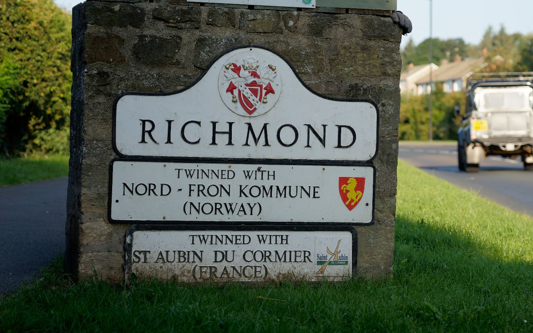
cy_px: 108
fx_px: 1685
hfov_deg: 17.9
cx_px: 340
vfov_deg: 11.3
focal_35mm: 116
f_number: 4
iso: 100
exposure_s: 1/400
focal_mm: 74
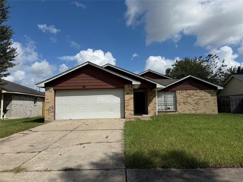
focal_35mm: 24
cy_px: 91
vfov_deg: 56.8
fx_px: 168
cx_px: 122
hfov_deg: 71.6
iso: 80
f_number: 1.78
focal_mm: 6.76
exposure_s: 1/9091
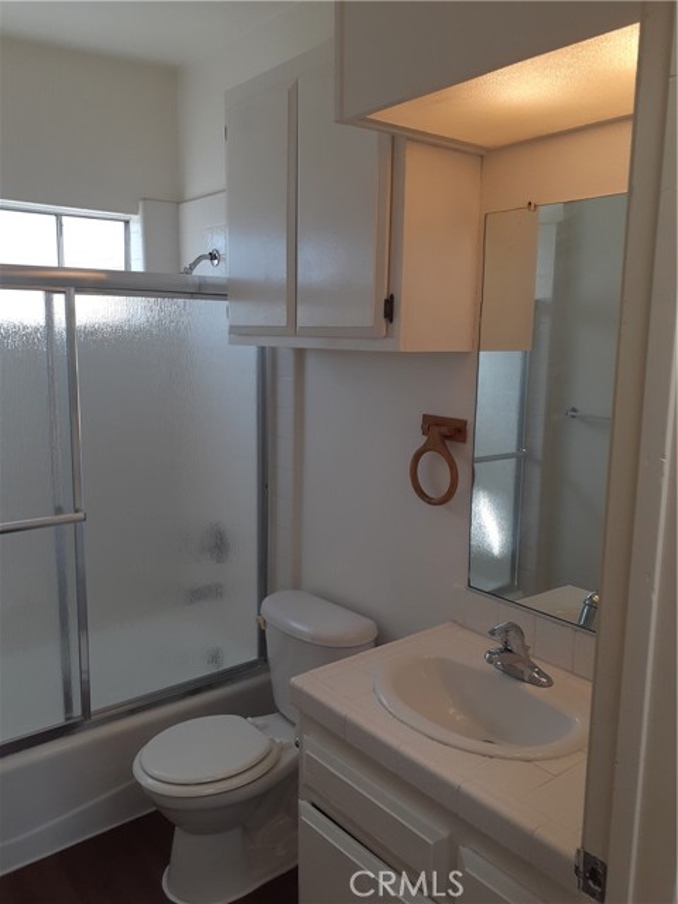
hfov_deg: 51.4
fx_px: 705
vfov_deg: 65.3
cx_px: 339
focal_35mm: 27
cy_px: 452
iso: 50
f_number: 1.9
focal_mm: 3.6
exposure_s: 1/120
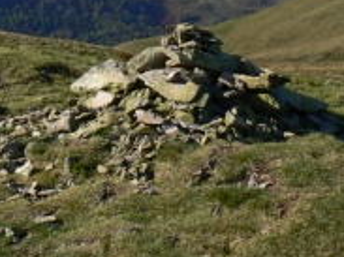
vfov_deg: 16.9
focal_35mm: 85
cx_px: 133
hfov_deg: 23.0
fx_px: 844
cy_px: -19
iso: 80
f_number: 5.6
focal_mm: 6
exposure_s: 1/400
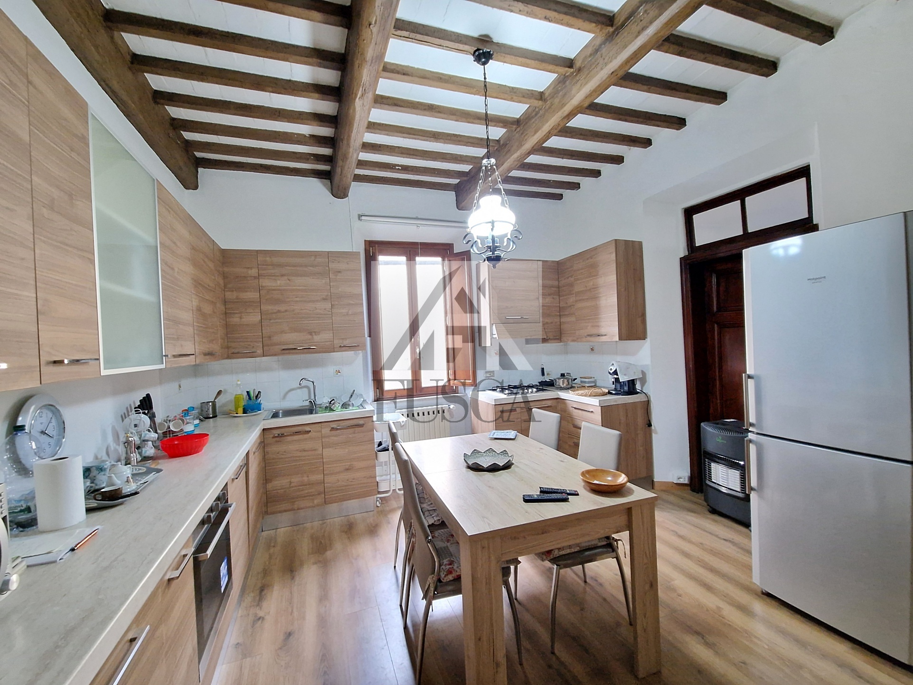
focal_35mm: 13
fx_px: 343
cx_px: 456
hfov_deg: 106.2
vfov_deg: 89.9
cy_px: 342
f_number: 2.2
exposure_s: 1/25
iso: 1600
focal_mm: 2.2
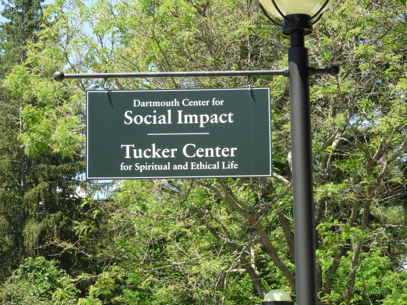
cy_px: 152
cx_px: 204
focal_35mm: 135
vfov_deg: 11.0
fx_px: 1587
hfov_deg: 14.6
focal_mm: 24.2
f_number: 5
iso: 100
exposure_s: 1/200
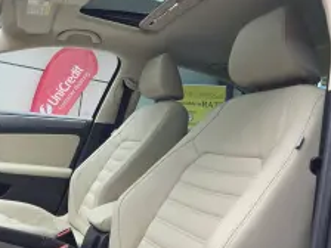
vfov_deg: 38.5
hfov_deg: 50.0
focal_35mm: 37
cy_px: 102
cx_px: 146
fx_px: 354
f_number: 1.7
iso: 64
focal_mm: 6.25
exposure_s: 1/100
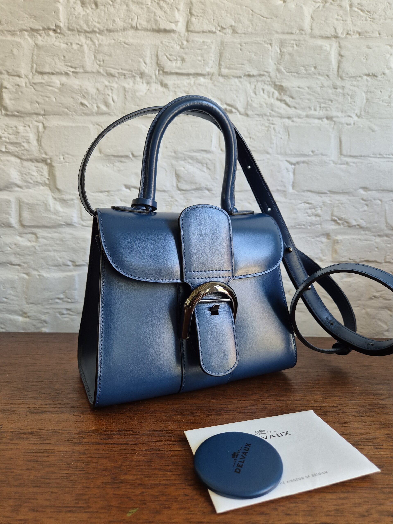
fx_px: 348
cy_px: 262
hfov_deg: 58.9
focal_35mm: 23
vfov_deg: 73.9
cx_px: 196
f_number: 1.8
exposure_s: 1/100
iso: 200
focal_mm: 5.4
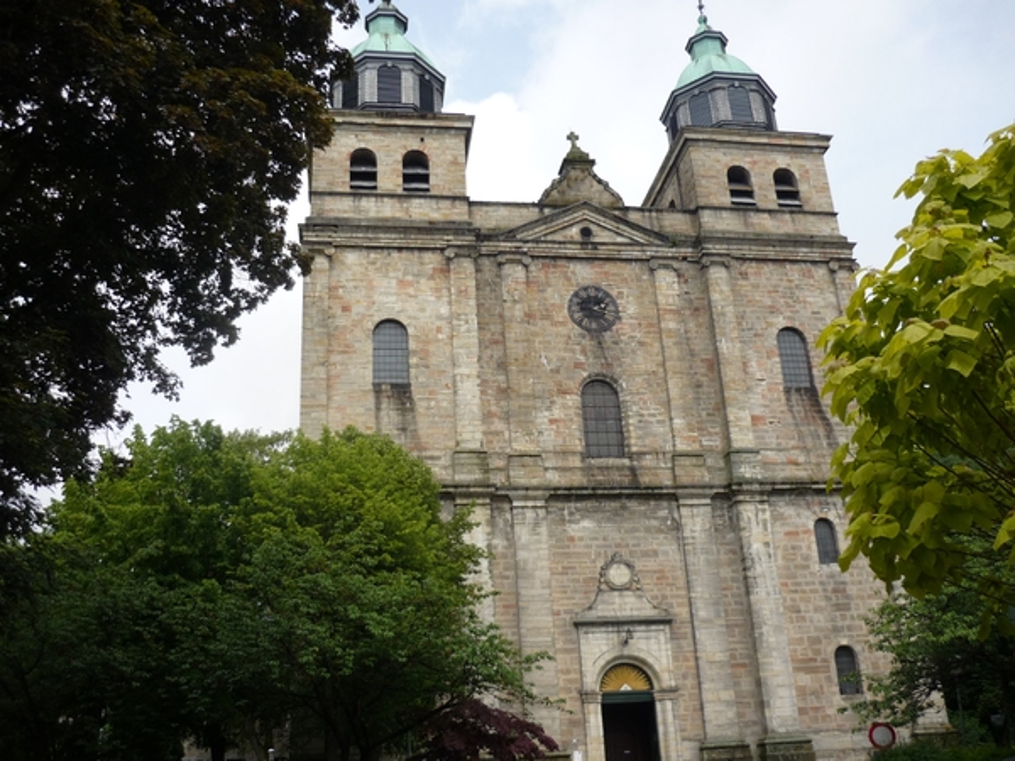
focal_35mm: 33
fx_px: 968
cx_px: 508
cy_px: 380
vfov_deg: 42.9
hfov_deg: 55.4
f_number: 8
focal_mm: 5.5
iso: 100
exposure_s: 1/160
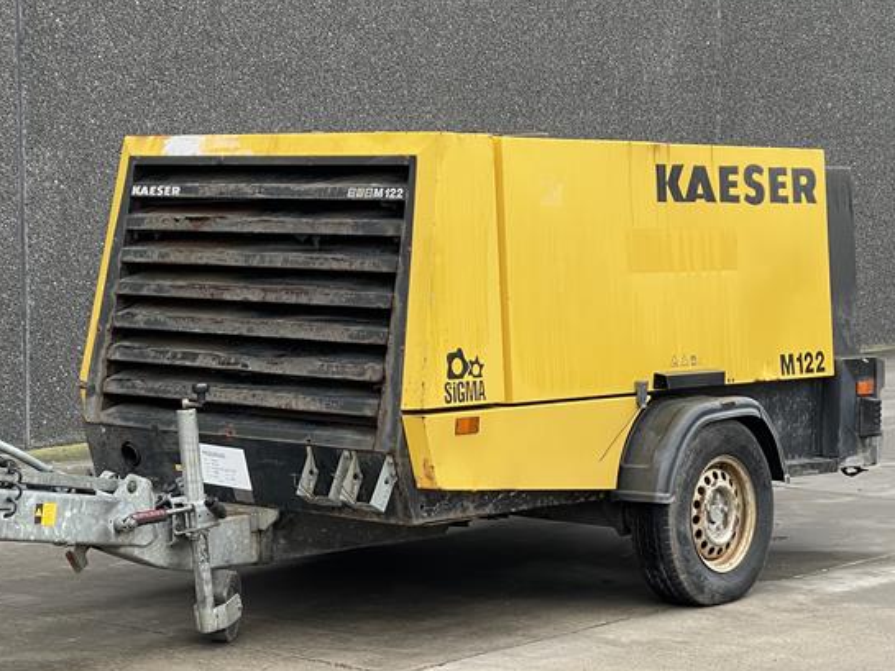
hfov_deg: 20.8
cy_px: 312
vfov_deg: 15.7
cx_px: 330
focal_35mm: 94
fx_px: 2431
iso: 160
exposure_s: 1/99
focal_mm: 7.5
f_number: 2.2
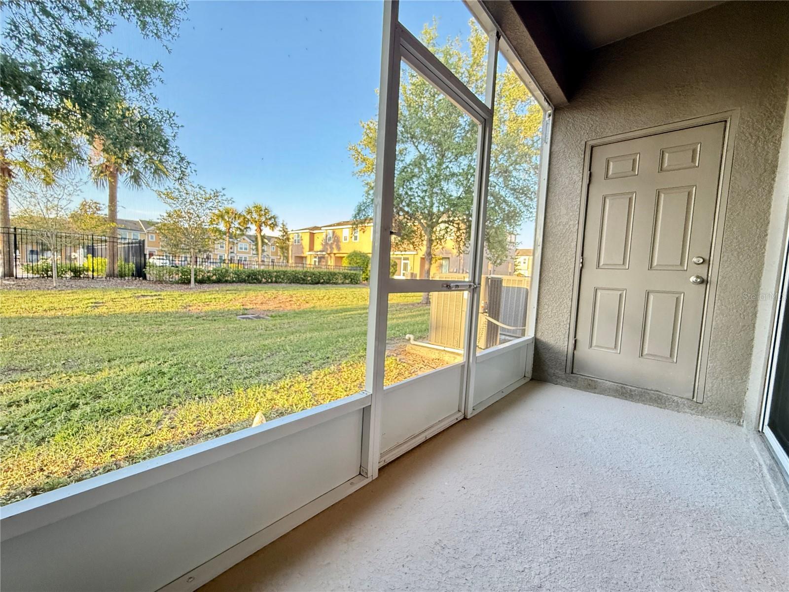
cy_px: 296
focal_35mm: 14
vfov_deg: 85.7
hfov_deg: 102.1
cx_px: 394
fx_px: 319
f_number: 2.2
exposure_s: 1/83
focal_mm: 2.22
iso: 320
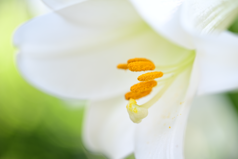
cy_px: 80
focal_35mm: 105
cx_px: 119
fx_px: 694
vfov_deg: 13.0
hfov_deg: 19.5
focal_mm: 105
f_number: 3.3
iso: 100
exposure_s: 1/160
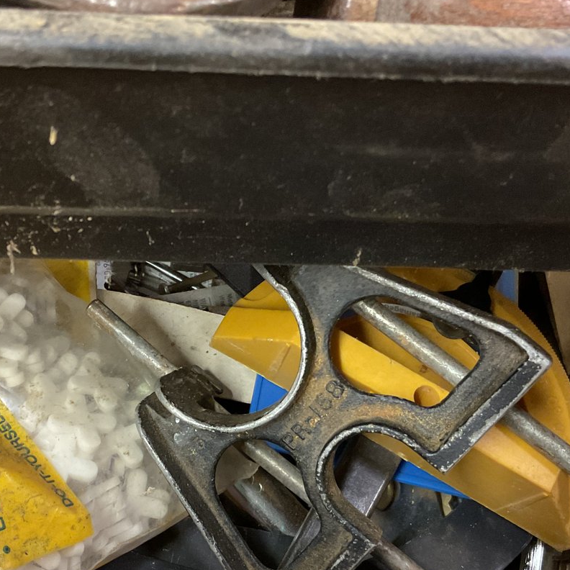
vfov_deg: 34.5
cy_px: 364
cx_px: 201
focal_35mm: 49
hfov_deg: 34.4
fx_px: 913
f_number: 1.8
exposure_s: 1/30
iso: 250
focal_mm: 3
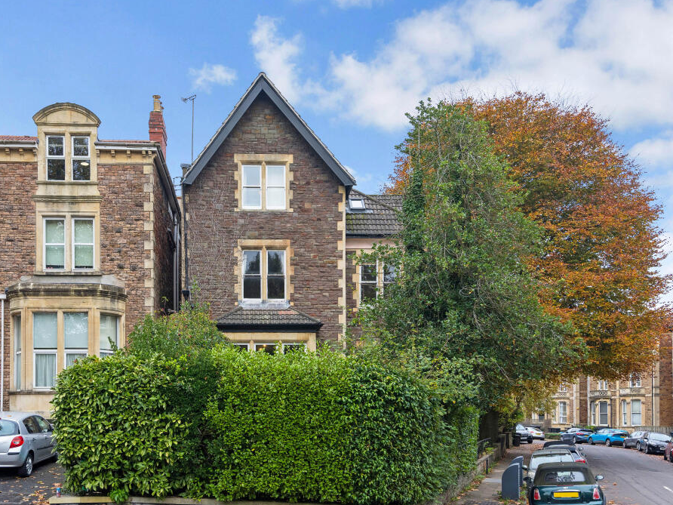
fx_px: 622
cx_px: 293
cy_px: 253
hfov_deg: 56.6
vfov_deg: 44.2
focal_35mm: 32
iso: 640
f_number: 7.1
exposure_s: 1/160
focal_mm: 29
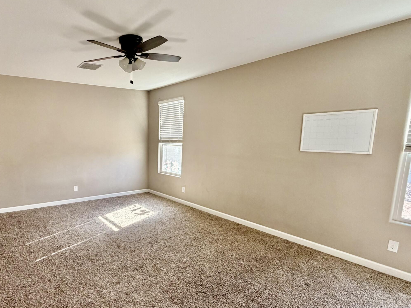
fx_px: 249
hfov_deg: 76.8
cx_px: 141
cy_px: 176
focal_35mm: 21
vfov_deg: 63.2
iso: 250
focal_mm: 2.22
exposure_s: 1/121
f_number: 2.2
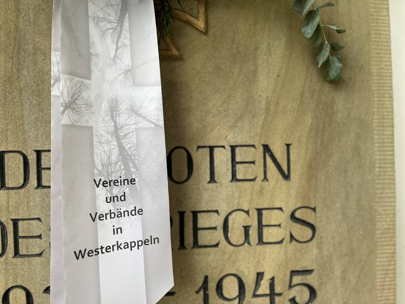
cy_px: 152
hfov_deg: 67.3
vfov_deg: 53.1
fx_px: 304
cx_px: 202
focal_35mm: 26
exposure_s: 1/121
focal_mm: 5.1
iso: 125
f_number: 1.6
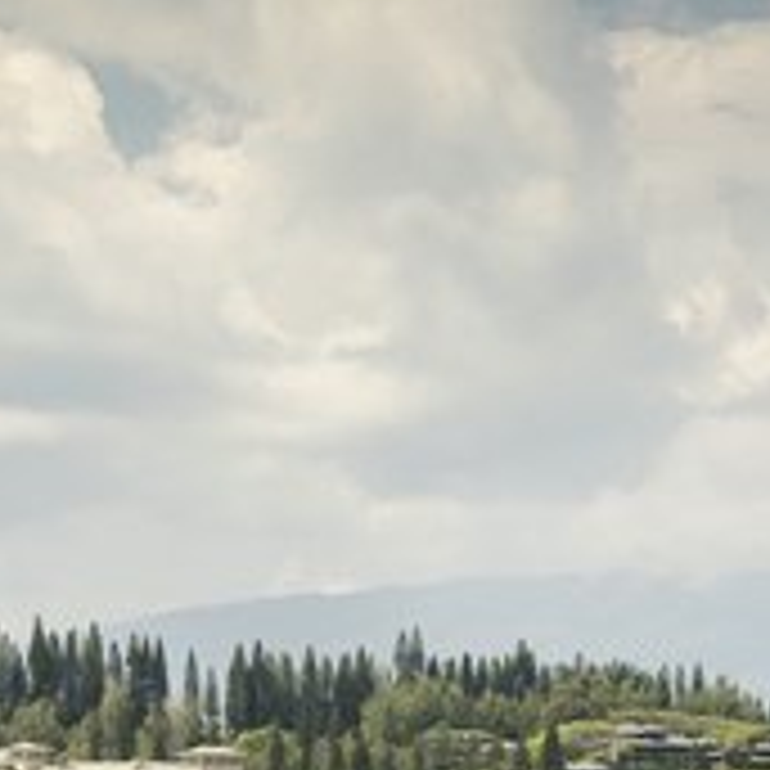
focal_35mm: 418
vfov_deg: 4.2
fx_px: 10520
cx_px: 284
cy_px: 711
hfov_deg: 4.2
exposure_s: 1/500
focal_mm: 175
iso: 100
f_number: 2.8
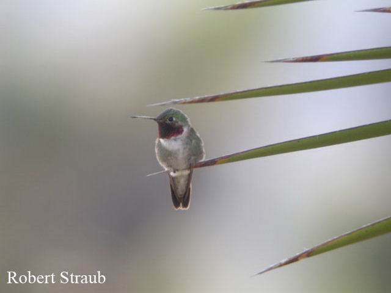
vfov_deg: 12.9
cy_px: 146
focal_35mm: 115
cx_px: 196
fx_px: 1299
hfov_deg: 17.1
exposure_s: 1/30
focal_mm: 23.8
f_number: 4.3
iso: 100
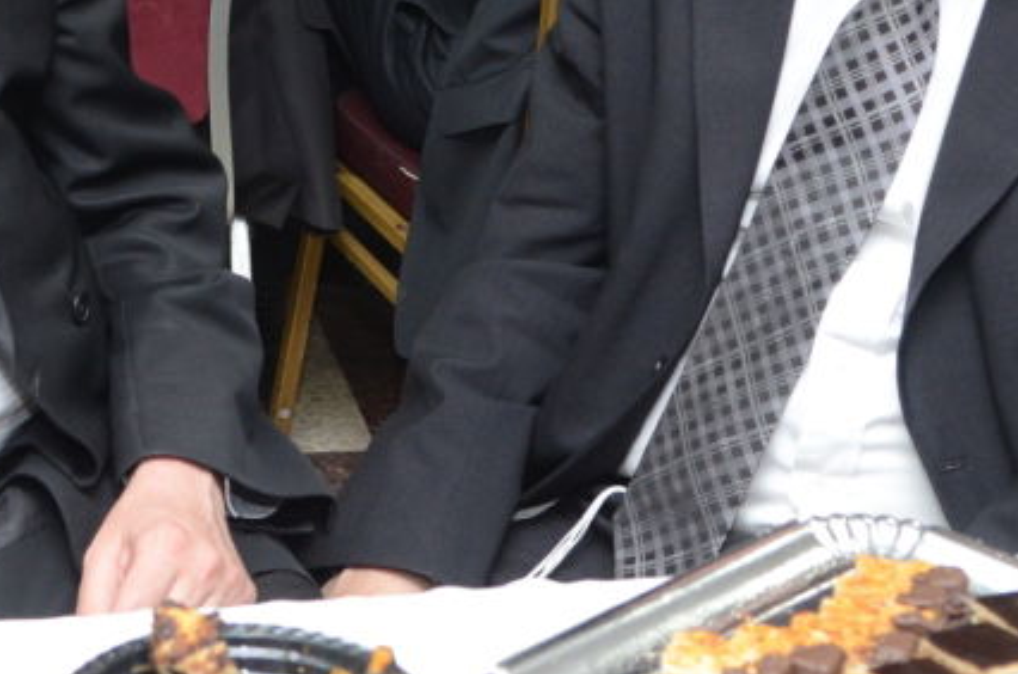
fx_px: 2850
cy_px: -131
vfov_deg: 13.1
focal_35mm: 101
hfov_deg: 20.1
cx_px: 234
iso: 1000
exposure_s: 1/125
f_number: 4.5
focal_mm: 28
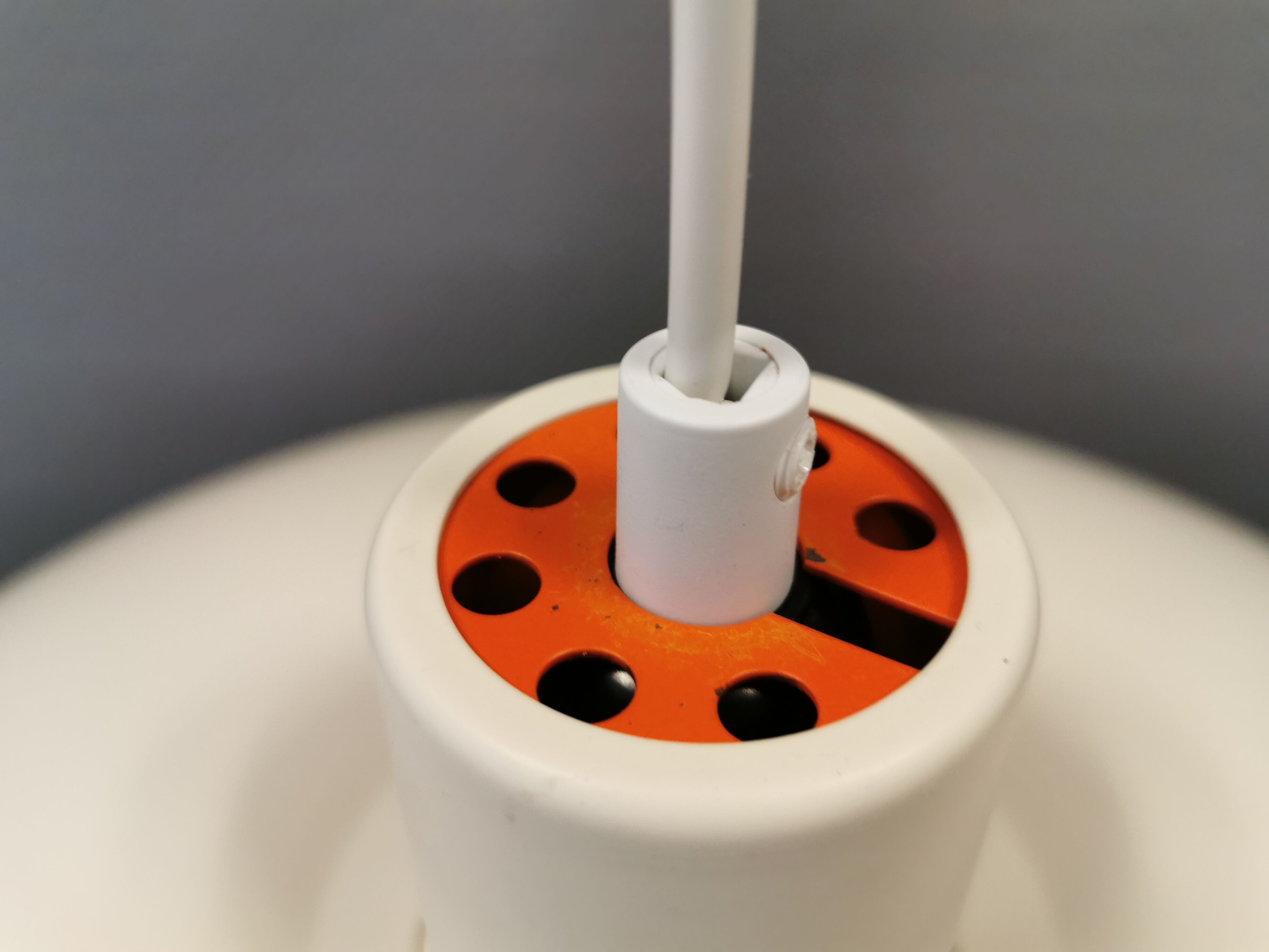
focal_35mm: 27
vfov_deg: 51.4
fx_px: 990
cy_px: 476
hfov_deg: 65.3
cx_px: 634
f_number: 1.6
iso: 160
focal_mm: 5.56
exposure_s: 1/100
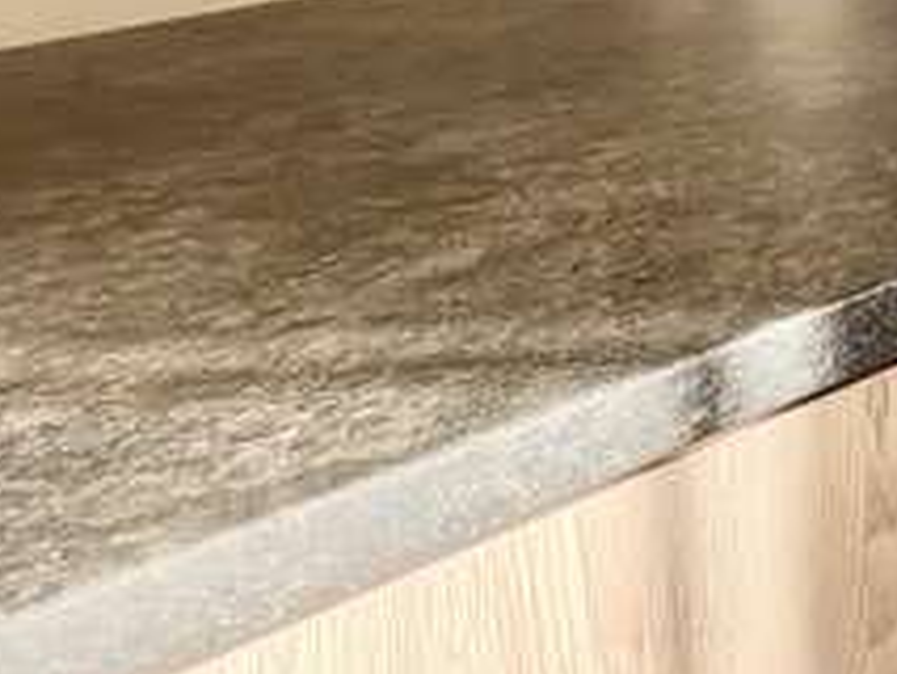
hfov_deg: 20.3
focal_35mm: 55
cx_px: 1727
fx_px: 1426
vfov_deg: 21.9
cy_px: -352
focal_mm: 1.57
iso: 32
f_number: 1.8
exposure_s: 1/127
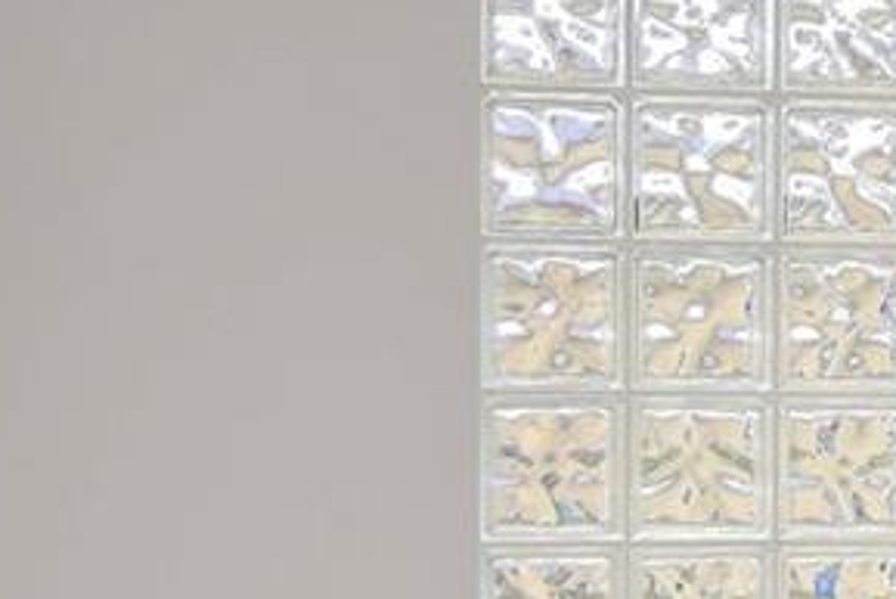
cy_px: 500
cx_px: 902
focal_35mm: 95
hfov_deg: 20.7
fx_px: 2375
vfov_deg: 14.3
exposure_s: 1/200
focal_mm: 11.5
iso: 800
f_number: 5.6
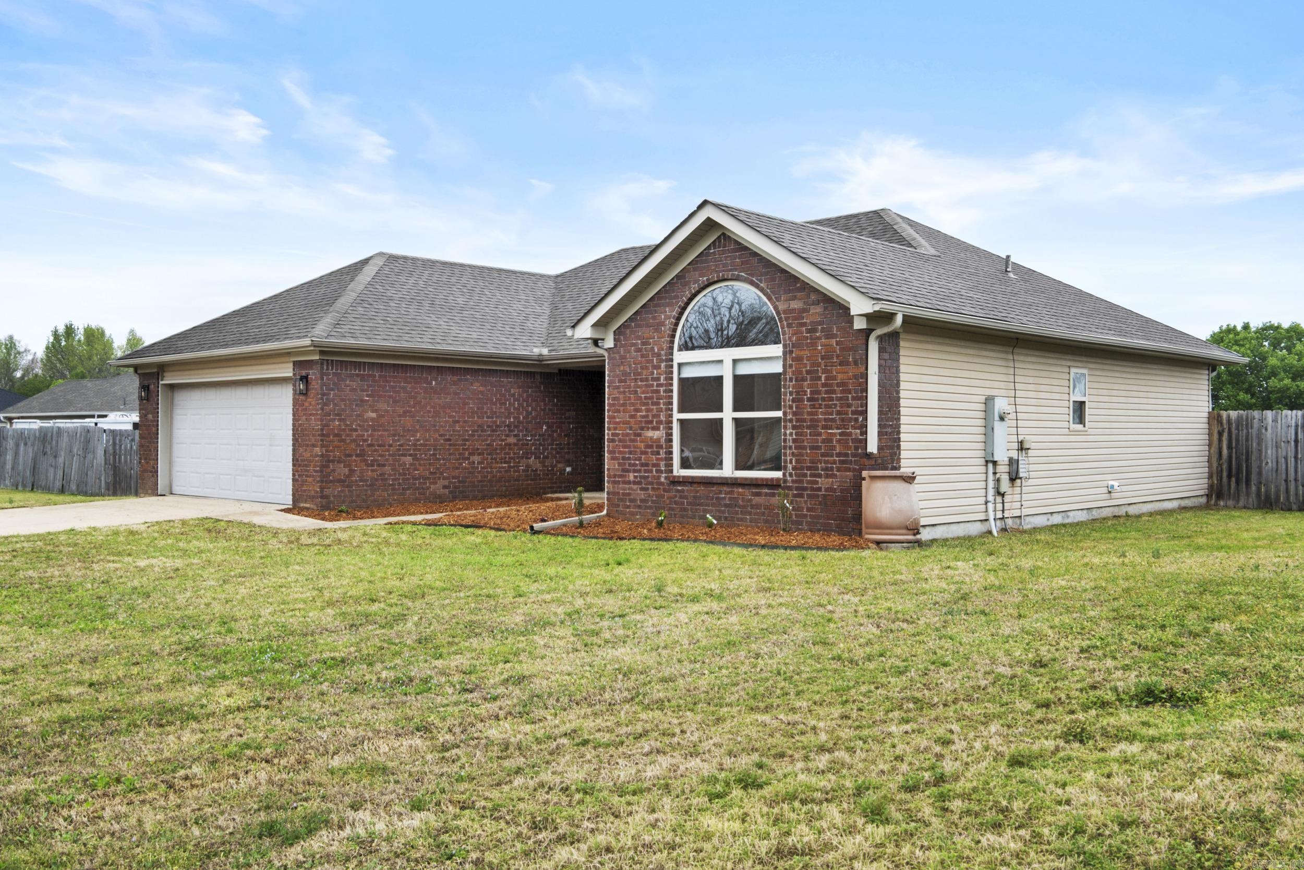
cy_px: 435
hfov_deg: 60.3
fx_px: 1123
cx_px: 652
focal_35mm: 31
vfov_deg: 42.3
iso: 400
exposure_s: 1/15
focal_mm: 20.9
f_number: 11
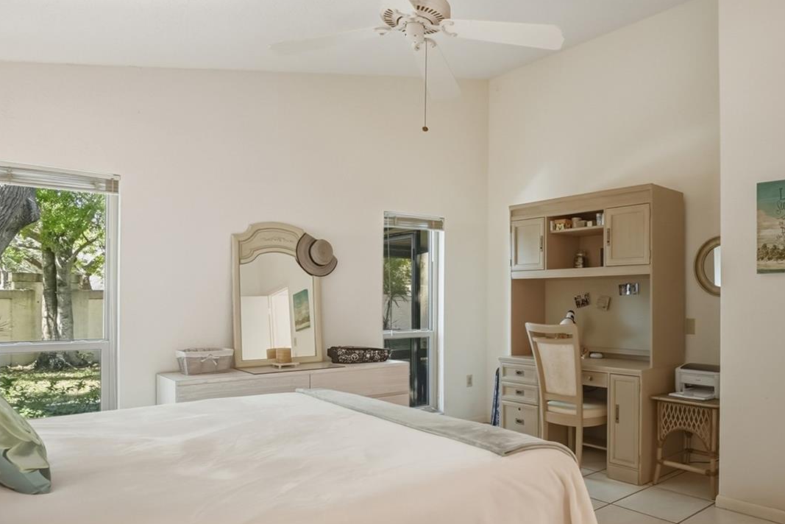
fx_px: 523
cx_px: 537
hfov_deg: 71.1
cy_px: 308
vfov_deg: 52.9
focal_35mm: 24
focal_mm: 16
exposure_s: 1/160
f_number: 9
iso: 640
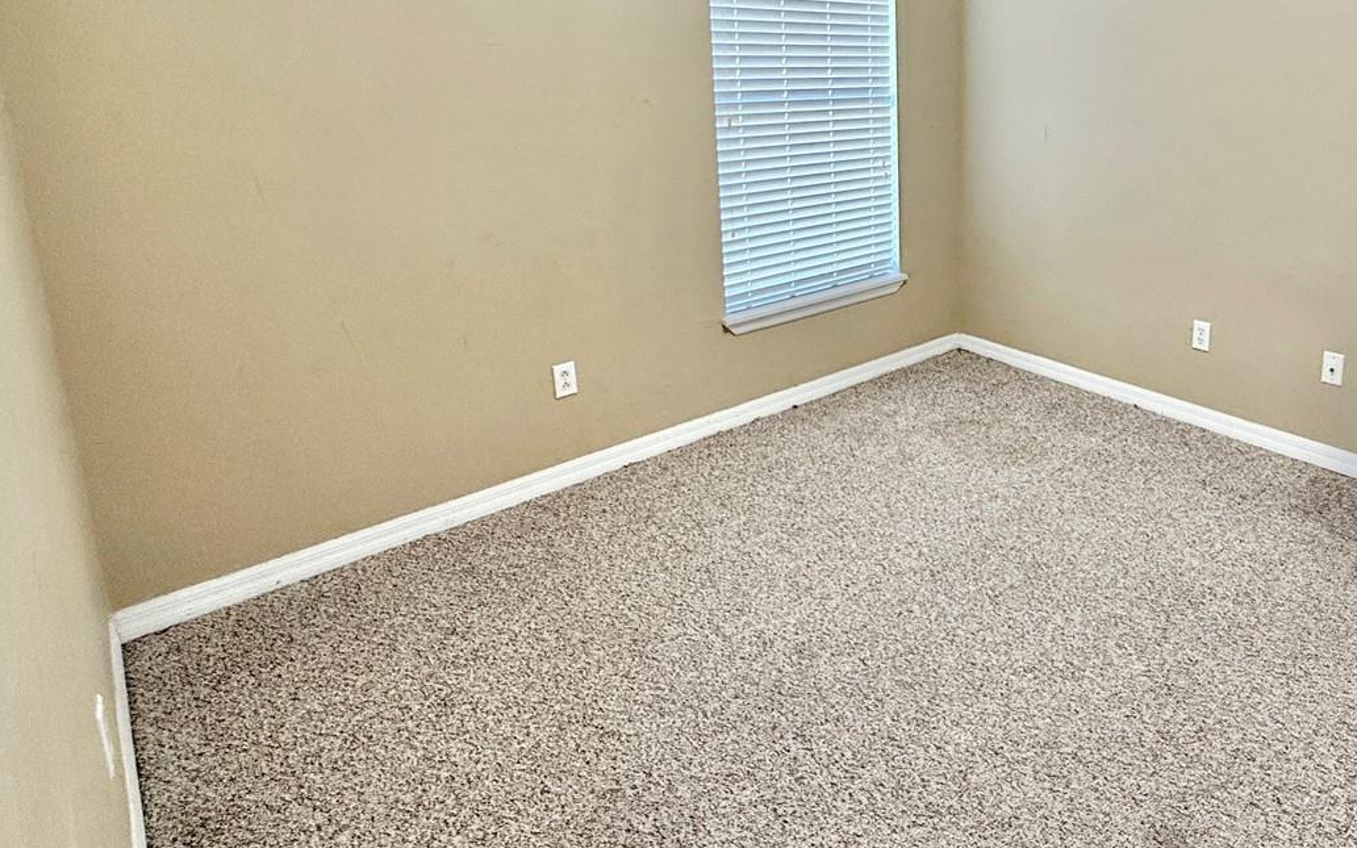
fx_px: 851
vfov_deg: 50.8
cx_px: 963
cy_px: 214
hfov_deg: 73.4
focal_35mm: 23
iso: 320
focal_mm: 2.22
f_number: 2.2
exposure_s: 1/120
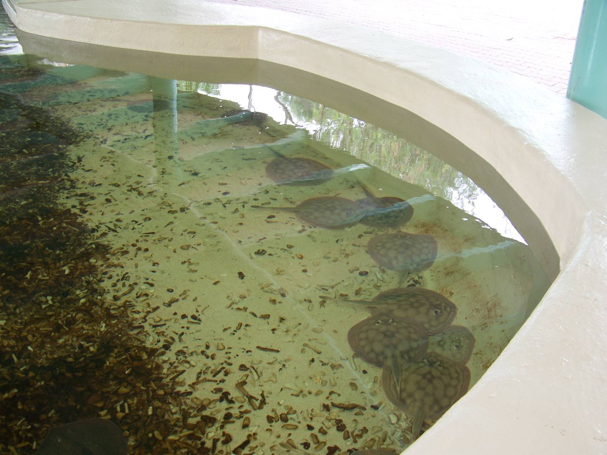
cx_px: 304
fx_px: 754
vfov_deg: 33.6
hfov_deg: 43.9
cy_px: 228
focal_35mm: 43
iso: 64
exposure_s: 1/30
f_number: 2.8
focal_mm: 6.75
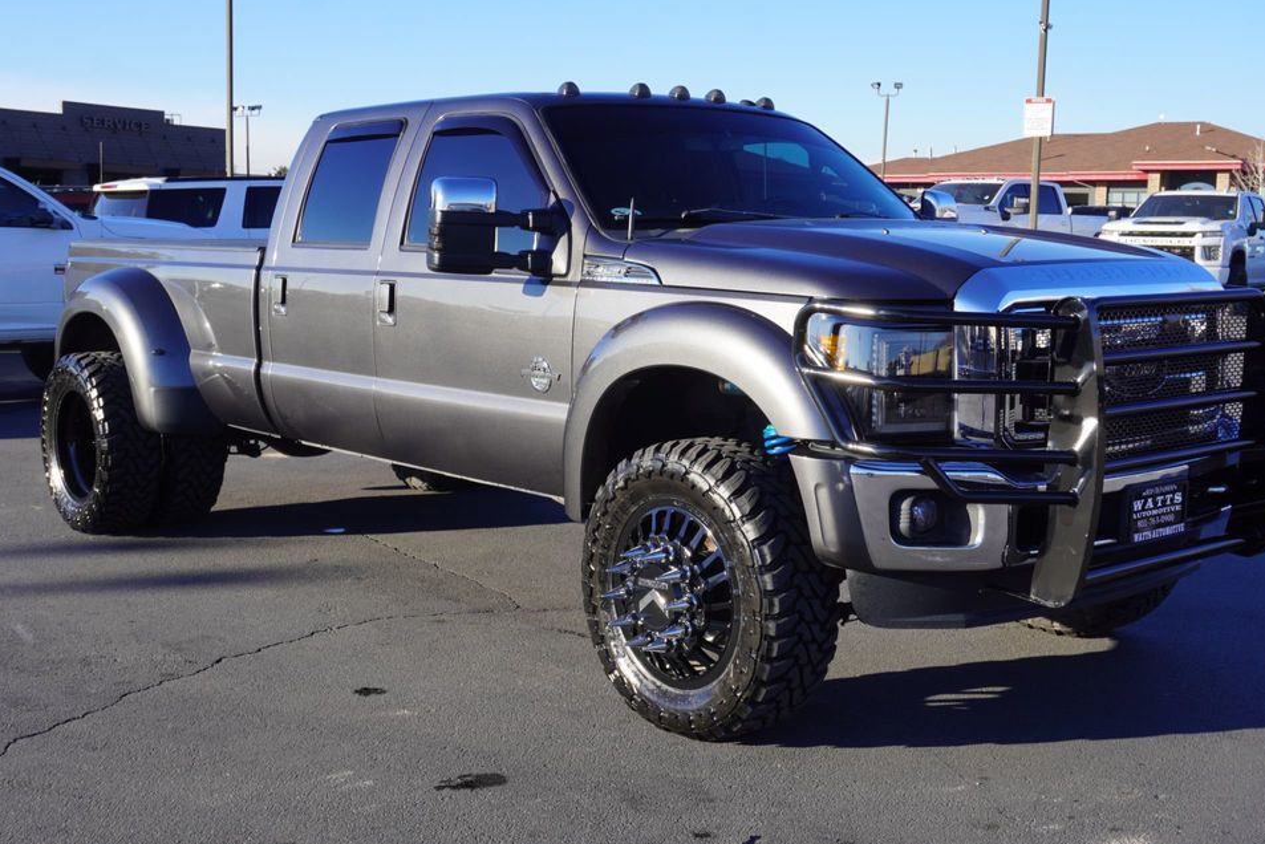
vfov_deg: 30.8
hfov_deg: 44.9
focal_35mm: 44
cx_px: 648
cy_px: 405
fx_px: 1530
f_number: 8
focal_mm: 27
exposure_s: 1/100
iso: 100
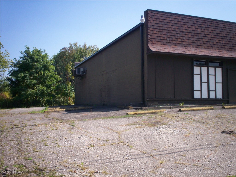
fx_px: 245
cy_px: 88
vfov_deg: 39.7
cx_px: 118
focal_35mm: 36
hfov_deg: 51.4
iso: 100
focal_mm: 6
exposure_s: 1/417
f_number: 4.5
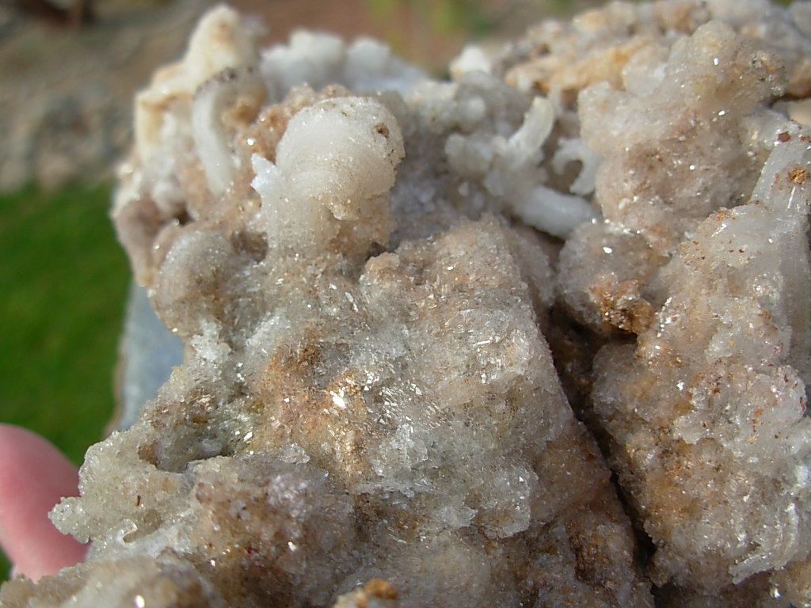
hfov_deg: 49.0
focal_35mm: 38
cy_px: 304
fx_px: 890
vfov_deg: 37.7
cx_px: 406
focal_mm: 6.3
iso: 50
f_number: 2.9
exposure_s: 1/724
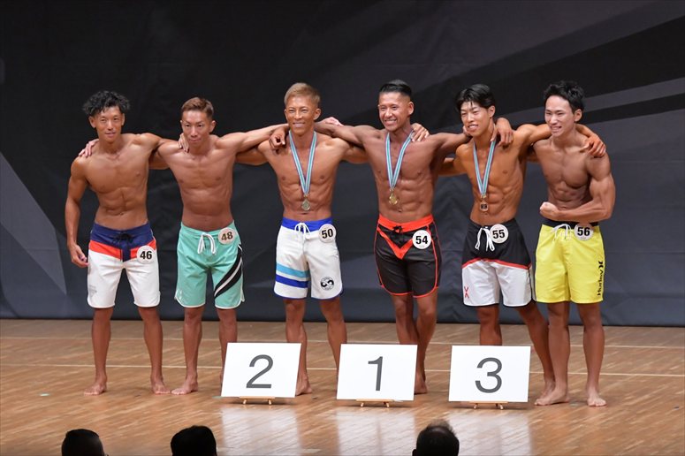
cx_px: 342
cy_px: 228
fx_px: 4279
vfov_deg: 6.1
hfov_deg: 9.2
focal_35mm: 225
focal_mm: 150
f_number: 5.6
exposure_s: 1/400
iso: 6400
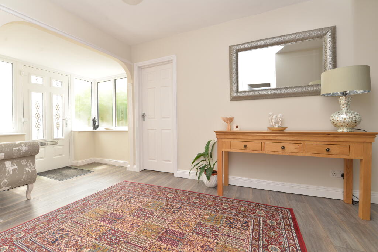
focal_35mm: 15
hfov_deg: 100.4
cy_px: 126
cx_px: 189
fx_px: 158
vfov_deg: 77.3
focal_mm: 15
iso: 500
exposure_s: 1/60
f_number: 7.1
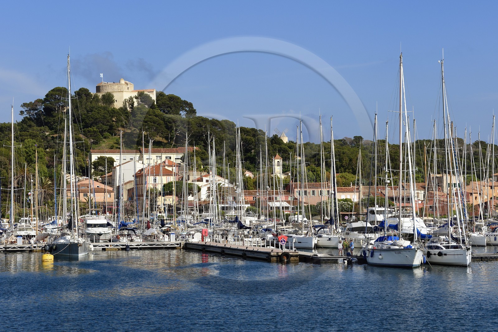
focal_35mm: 92
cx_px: 249
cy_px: 166
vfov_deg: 14.9
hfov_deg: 22.1
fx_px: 1272
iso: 200
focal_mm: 92
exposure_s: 1/800
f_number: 8
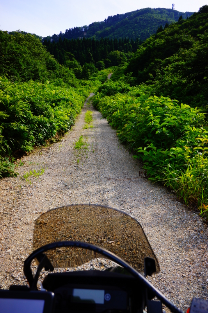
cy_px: 156
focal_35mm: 30
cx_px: 104
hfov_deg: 43.6
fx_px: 260
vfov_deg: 61.9
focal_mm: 20
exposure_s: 1/200
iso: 100
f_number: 7.1
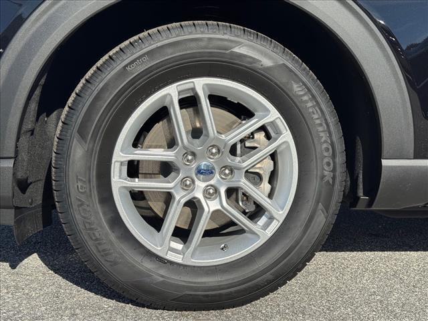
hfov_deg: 39.7
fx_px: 593
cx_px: 214
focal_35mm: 48
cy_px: 160
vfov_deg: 30.3
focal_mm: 6.76
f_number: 1.78
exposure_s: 1/4310
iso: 64
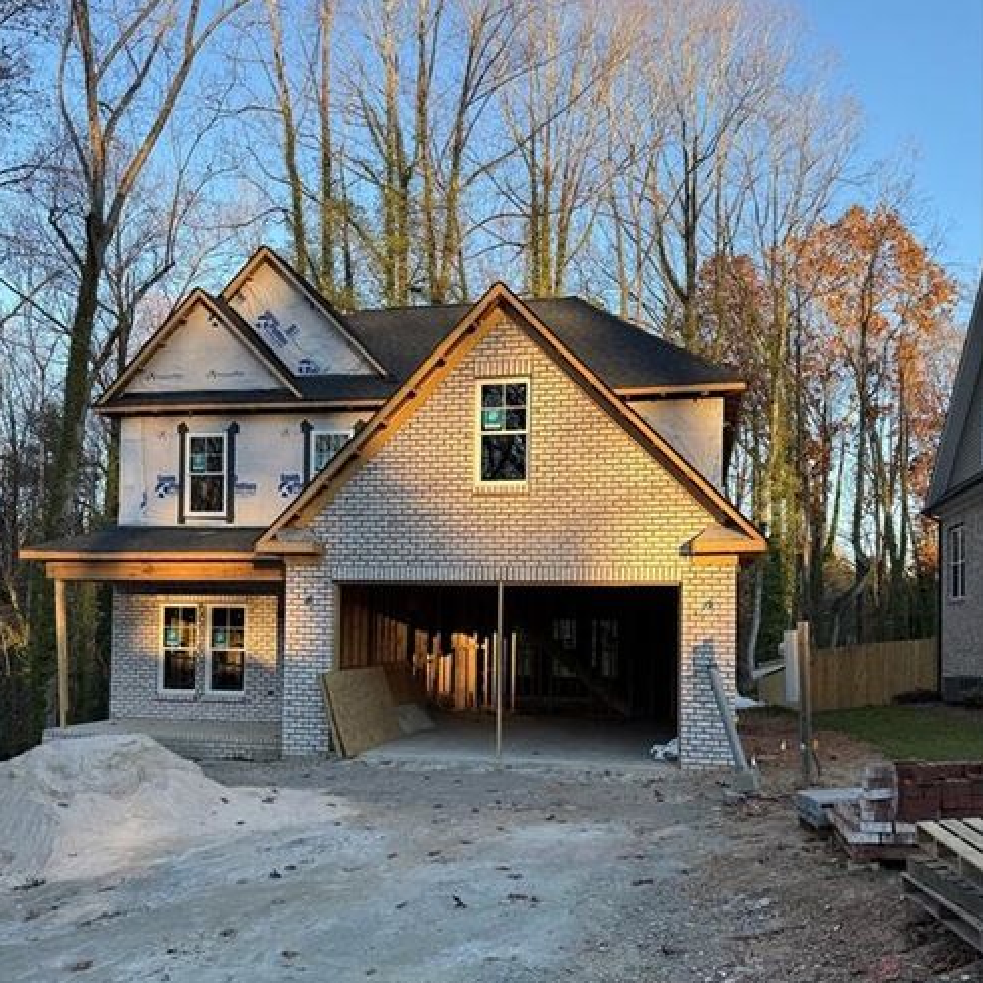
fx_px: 932
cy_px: 605
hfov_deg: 55.6
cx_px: 483
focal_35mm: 29
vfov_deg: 55.1
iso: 80
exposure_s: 1/707
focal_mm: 6.76
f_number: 1.78
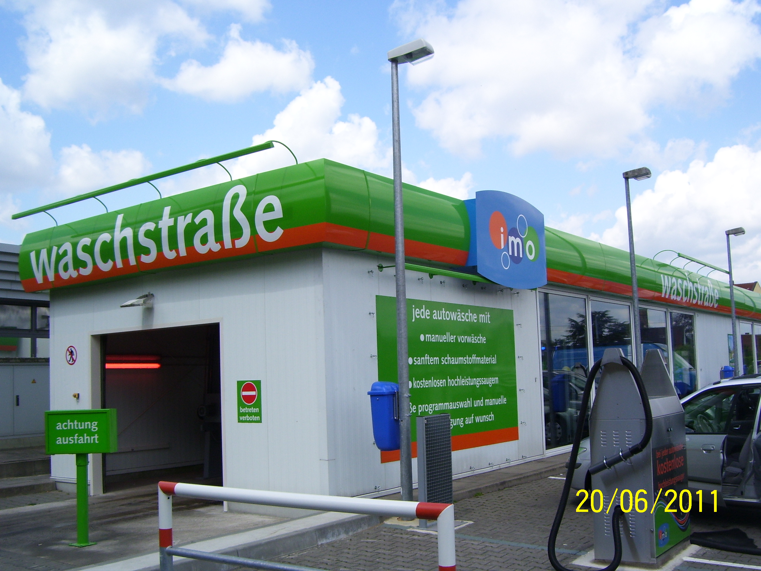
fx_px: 813
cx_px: 380
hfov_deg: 50.1
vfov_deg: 38.7
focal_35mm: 37
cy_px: 286
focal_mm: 6
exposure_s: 1/500
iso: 80
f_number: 4.8
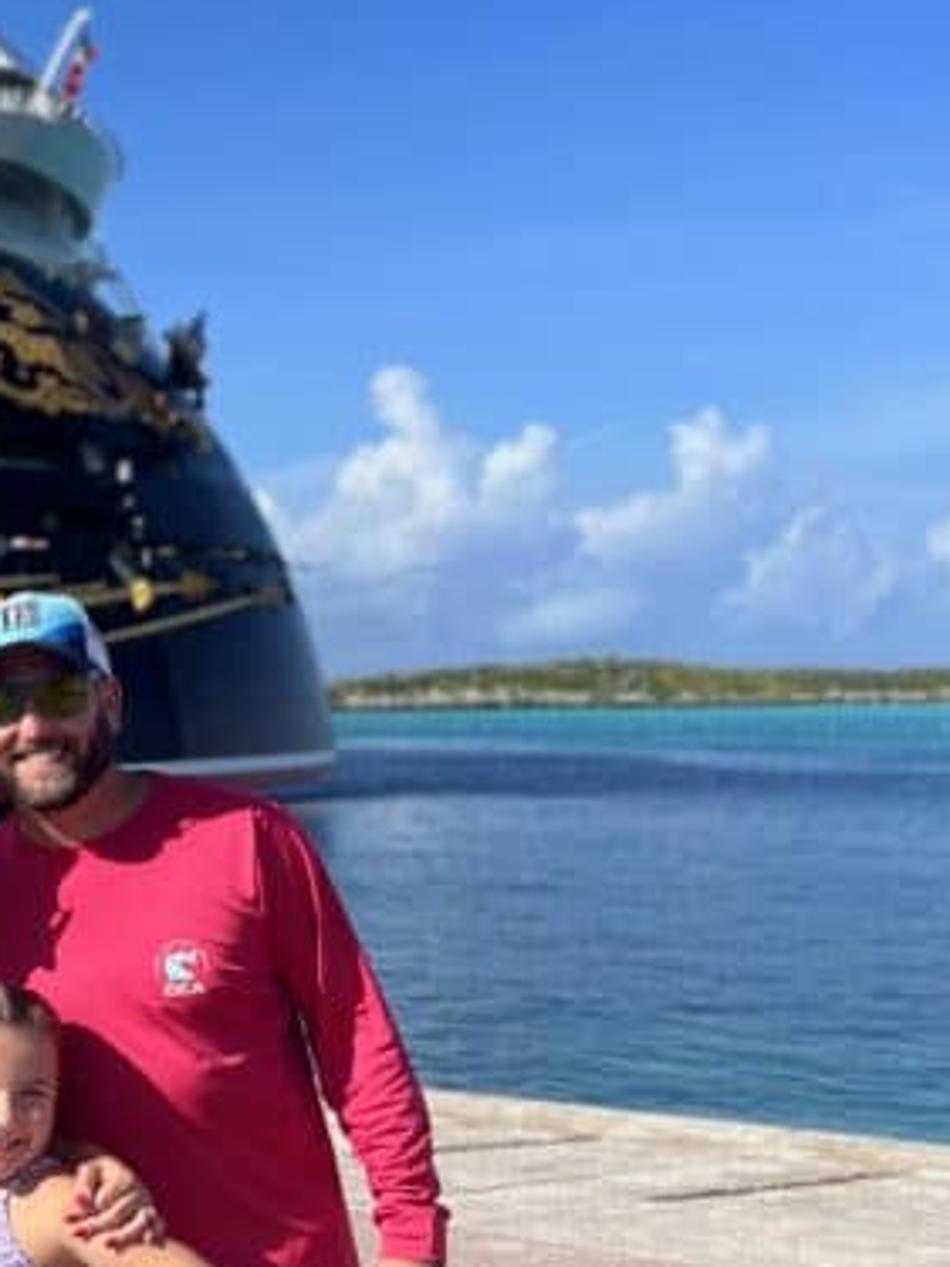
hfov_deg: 20.1
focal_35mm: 71
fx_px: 2600
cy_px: 696
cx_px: 7
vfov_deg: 27.4
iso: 50
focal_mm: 5.7
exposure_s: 1/5587
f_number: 1.5
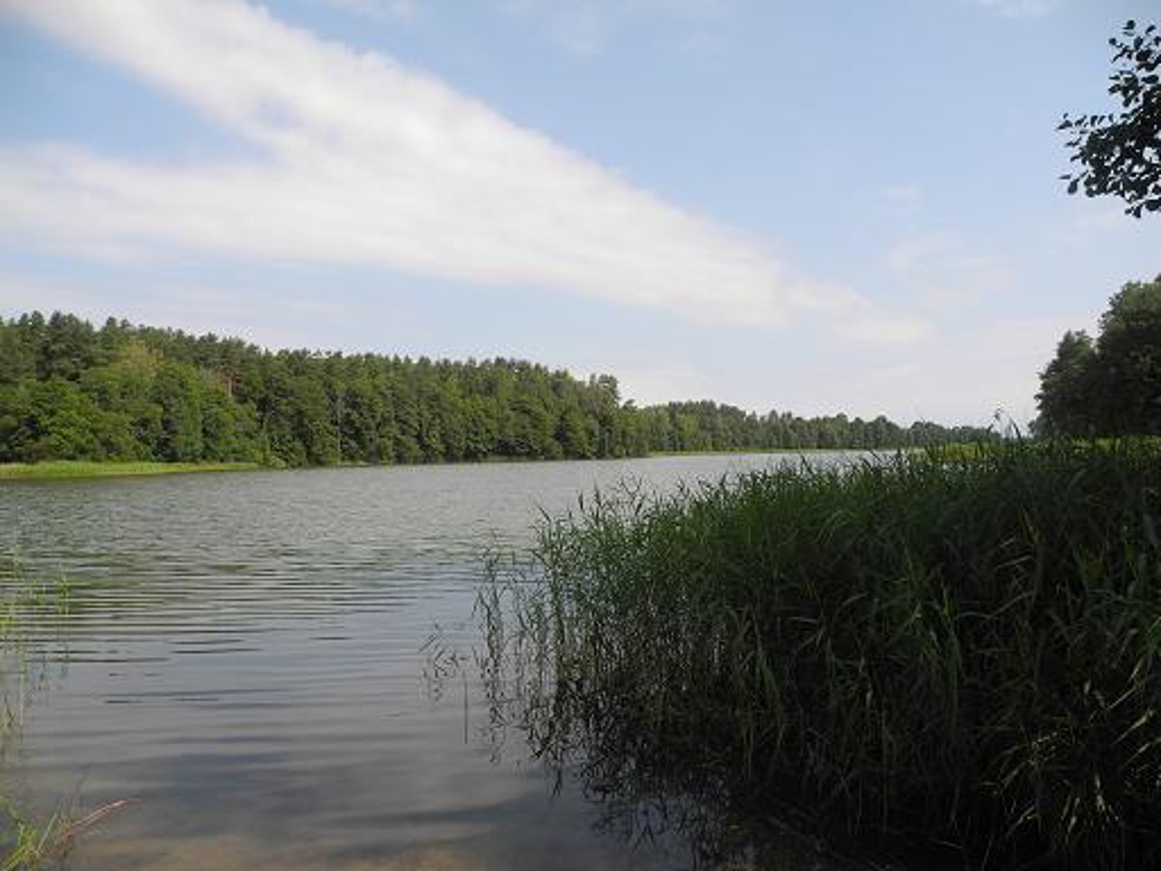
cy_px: 436
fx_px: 939
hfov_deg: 63.4
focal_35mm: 28
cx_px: 580
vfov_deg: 49.7
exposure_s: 1/800
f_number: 3.5
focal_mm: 6
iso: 100
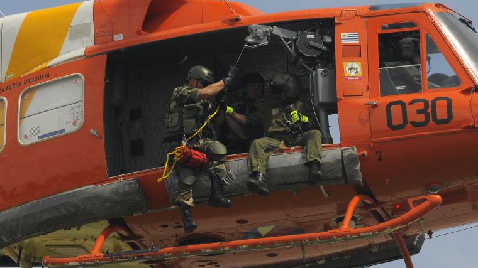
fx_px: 4714
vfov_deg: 3.3
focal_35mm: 372
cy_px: 86
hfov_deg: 5.8
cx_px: 277
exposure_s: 1/500
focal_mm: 200
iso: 400
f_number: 8
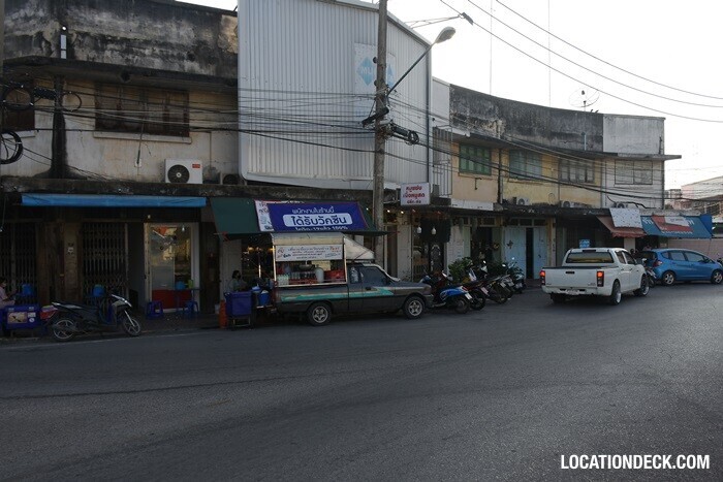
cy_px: 241
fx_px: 542
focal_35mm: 27
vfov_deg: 47.9
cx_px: 362
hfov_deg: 67.4
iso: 100
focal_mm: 18
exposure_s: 1/250
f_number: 6.3
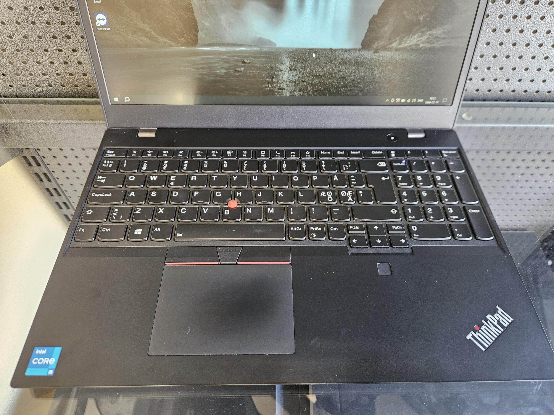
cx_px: 277
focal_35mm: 23
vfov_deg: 58.9
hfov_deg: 73.9
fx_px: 368
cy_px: 208
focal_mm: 5.4
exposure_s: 1/50
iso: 640
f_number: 1.8
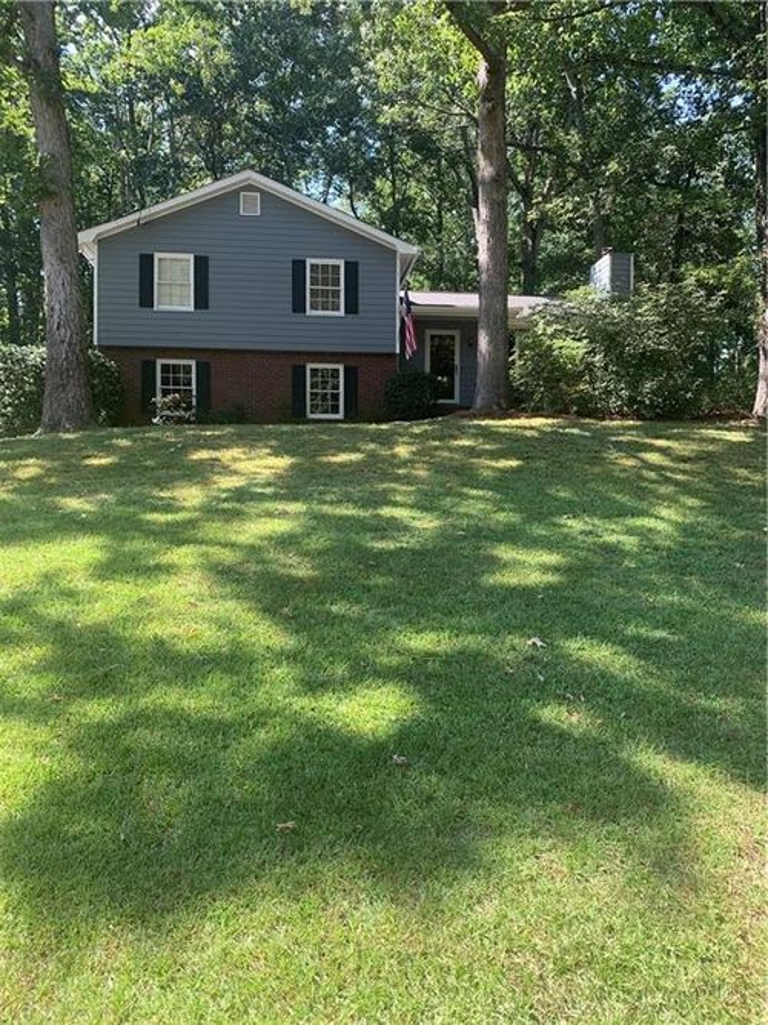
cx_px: 384
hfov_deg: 53.0
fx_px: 769
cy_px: 512
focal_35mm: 26
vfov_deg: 67.3
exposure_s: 1/222
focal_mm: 4.25
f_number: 1.8
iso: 25
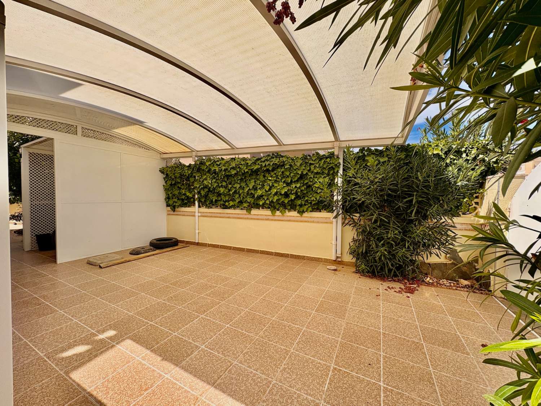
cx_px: 270
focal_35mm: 14
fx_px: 219
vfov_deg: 85.7
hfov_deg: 102.1
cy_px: 203
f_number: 2.2
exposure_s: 1/1748
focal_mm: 2.22
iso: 50
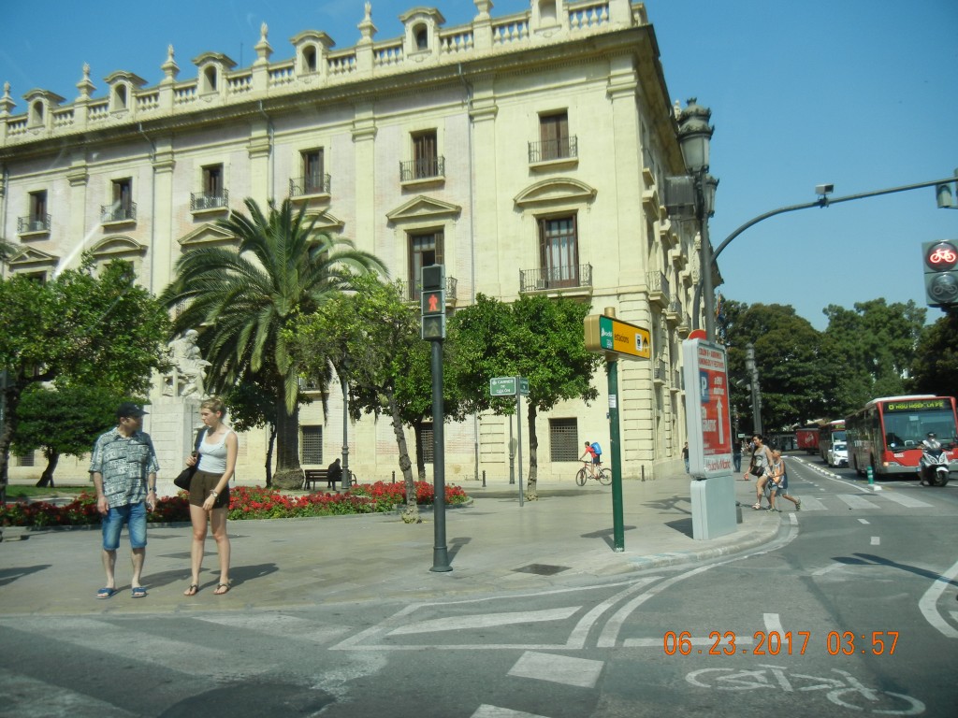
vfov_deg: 46.8
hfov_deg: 60.0
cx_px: 479
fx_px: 830
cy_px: 359
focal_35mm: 30
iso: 160
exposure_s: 1/401
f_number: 7
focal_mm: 5.4
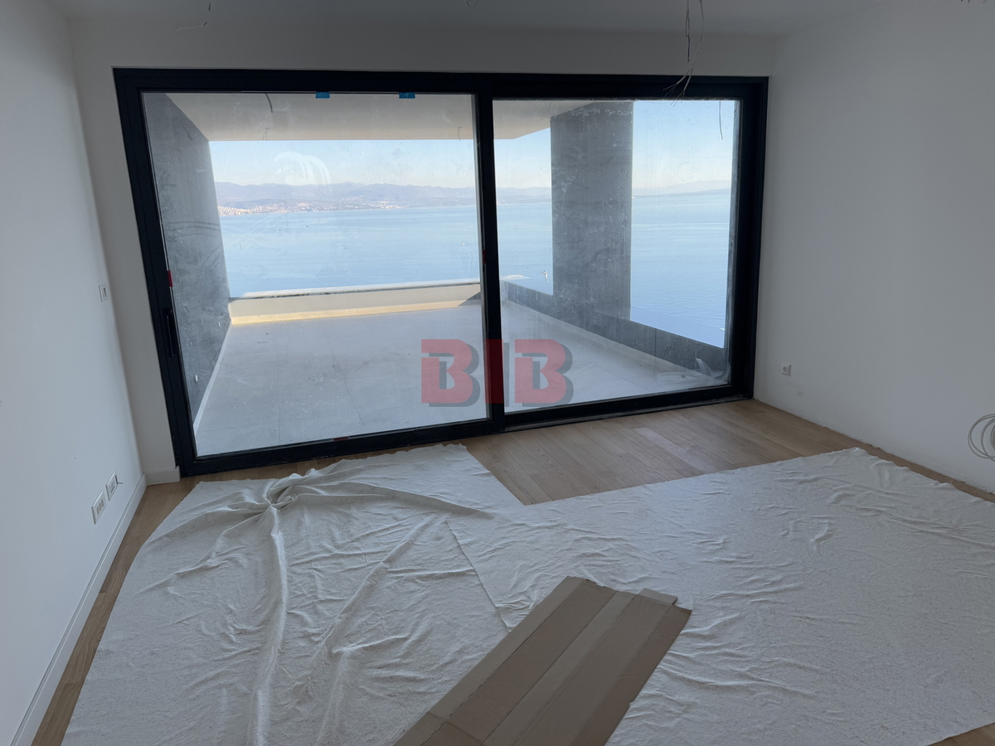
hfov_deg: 71.6
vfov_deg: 56.8
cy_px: 373
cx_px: 498
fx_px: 690
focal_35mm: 24
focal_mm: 6.76
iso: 80
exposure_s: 1/604
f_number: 1.78
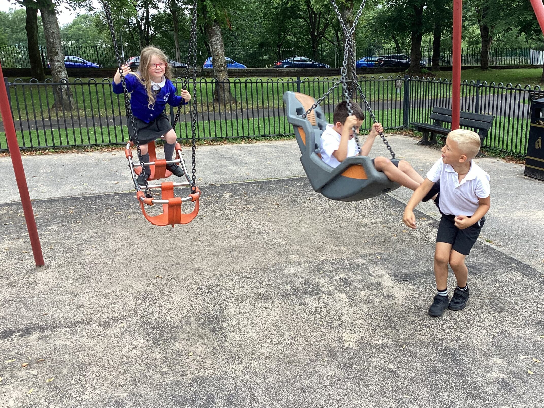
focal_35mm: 37
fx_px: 581
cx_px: 309
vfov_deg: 38.7
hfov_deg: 50.0
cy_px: 201
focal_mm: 3.3
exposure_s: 1/120
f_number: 2.4
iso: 32
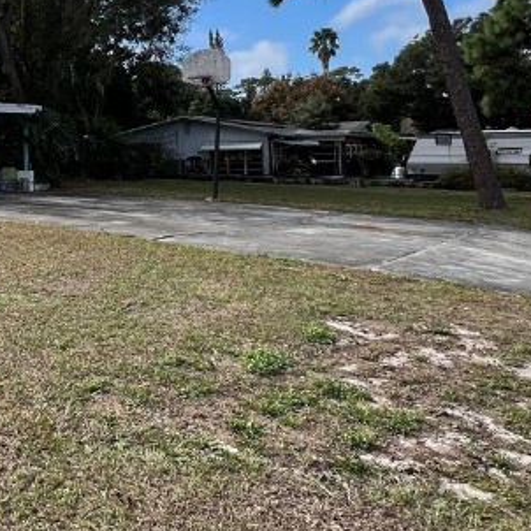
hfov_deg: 35.4
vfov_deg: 41.3
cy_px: 118
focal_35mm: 39
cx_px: -79
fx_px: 677
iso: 32
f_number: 1.8
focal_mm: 1.57
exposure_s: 1/834
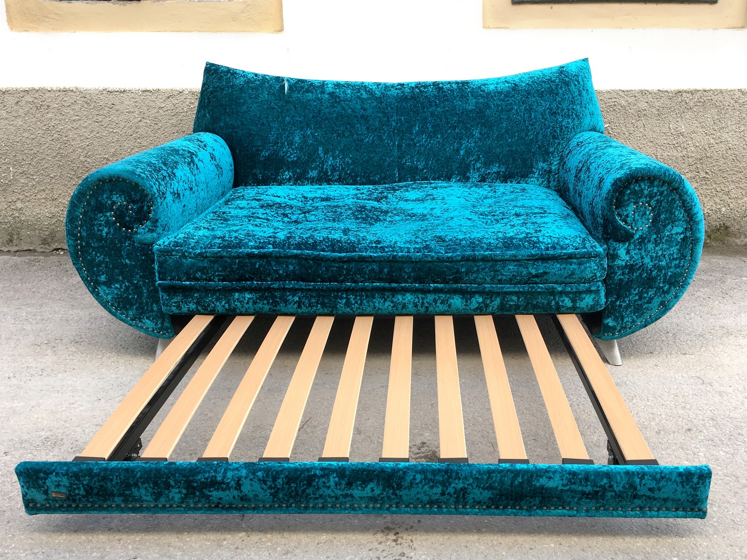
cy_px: 280
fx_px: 626
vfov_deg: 48.2
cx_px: 374
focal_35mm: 29
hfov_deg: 61.7
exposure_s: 1/292
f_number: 2.2
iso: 25
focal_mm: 4.15
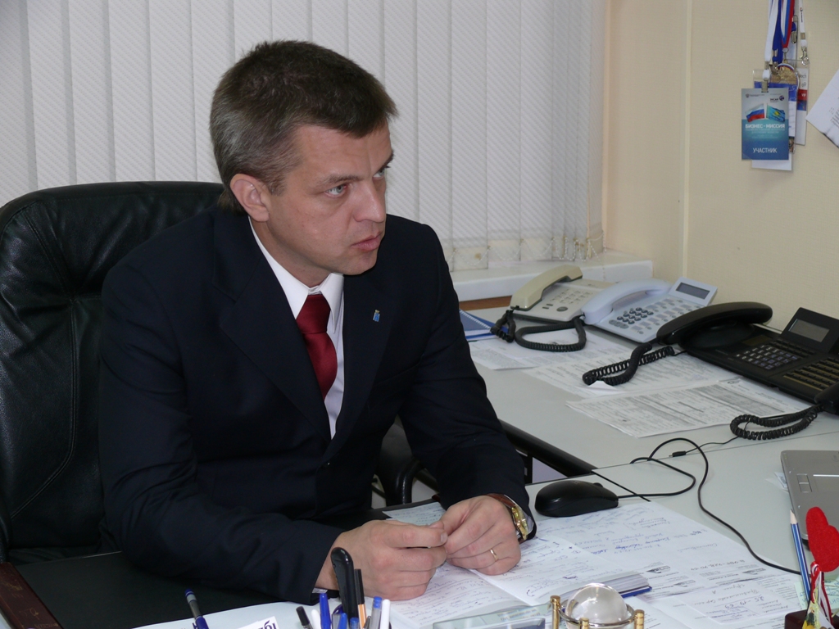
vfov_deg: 19.9
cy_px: 314
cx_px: 420
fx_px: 1794
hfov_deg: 26.3
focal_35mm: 74
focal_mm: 15.7
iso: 100
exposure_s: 1/30
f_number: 3.2
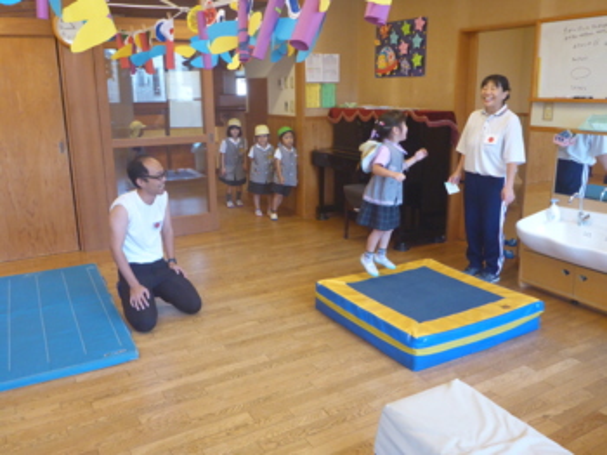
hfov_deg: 60.0
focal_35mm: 30
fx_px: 526
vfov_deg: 46.7
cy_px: 228
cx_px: 304
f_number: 3.4
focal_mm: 5.2
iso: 400
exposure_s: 1/60
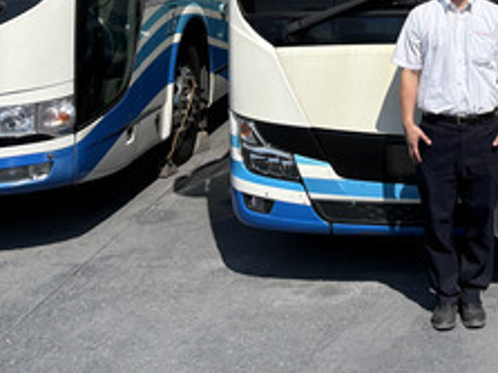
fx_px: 1007
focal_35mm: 70
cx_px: 460
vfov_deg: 20.0
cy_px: -40
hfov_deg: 26.7
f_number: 1.6
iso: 50
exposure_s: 1/5348
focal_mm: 5.96
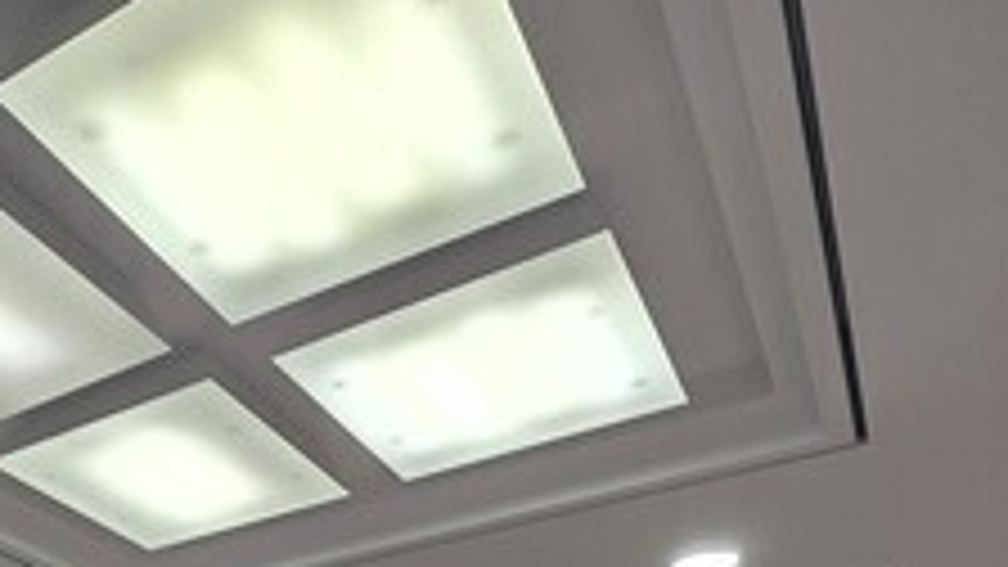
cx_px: 180
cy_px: 958
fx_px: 1016
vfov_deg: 22.3
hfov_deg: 49.2
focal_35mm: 38
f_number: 1.9
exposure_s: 1/120
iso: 64
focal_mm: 2.2
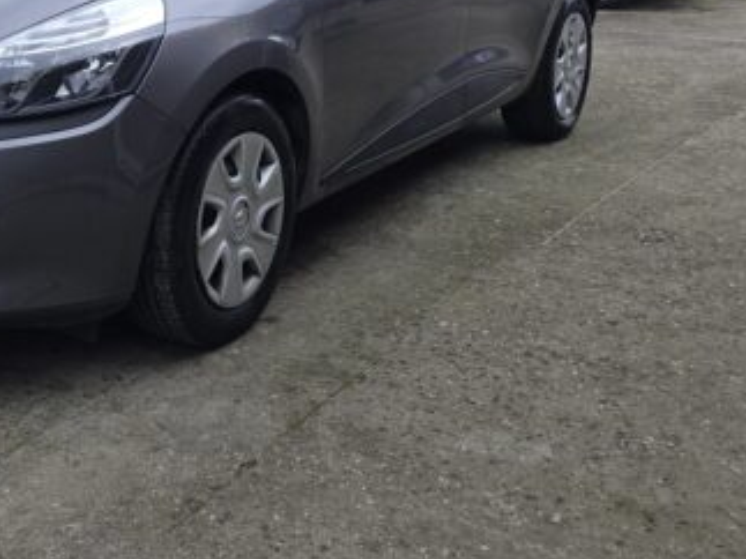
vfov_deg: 25.2
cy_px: 111
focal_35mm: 57
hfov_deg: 31.4
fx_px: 1228
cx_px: 9
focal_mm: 6.25
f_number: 1.7
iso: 12
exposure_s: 1/373
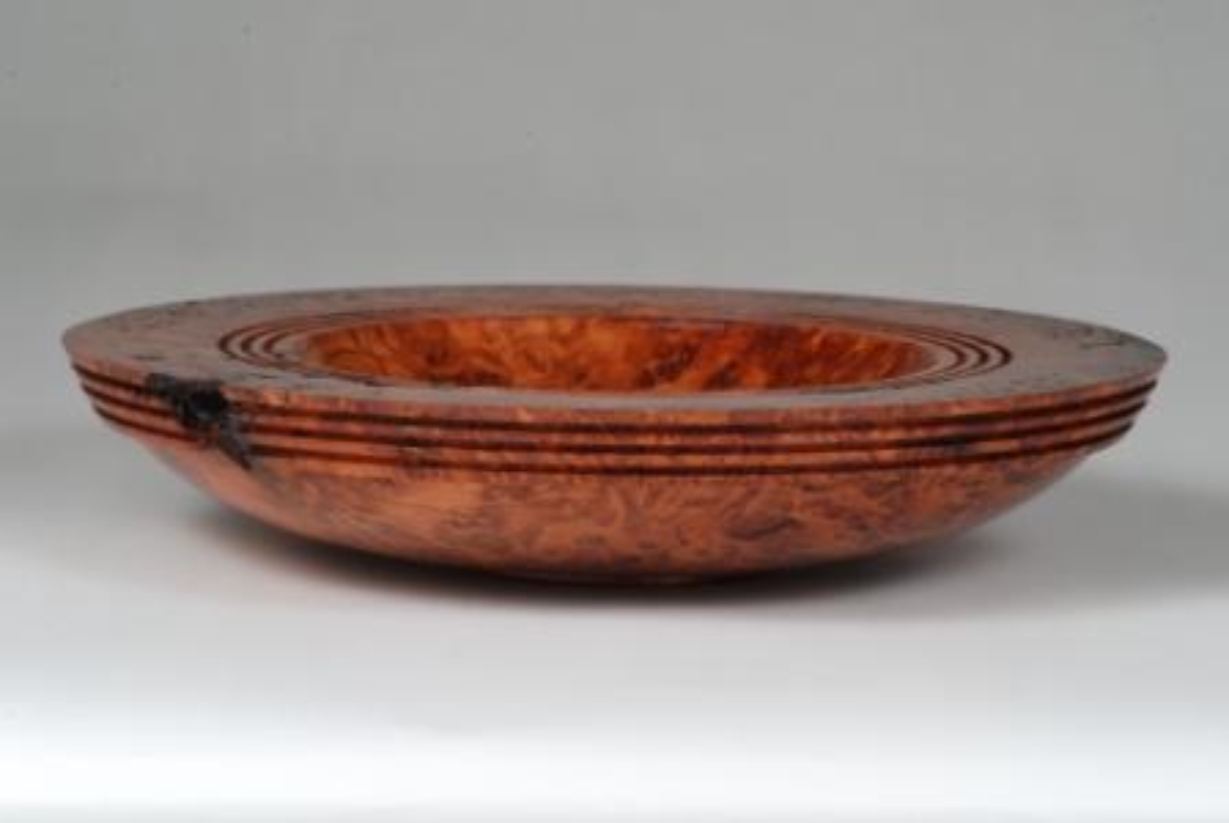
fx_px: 6256
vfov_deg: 7.5
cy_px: 412
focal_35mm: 183
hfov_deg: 11.2
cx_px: 614
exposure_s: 5
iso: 100
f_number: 29
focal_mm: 122
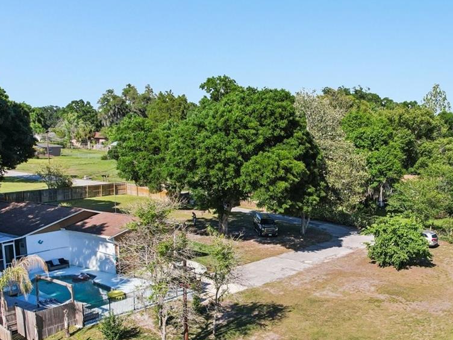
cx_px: 304
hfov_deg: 41.5
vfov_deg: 31.4
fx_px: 589
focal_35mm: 45
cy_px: 268
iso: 130
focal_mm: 8.4
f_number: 2.8
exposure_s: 1/2000
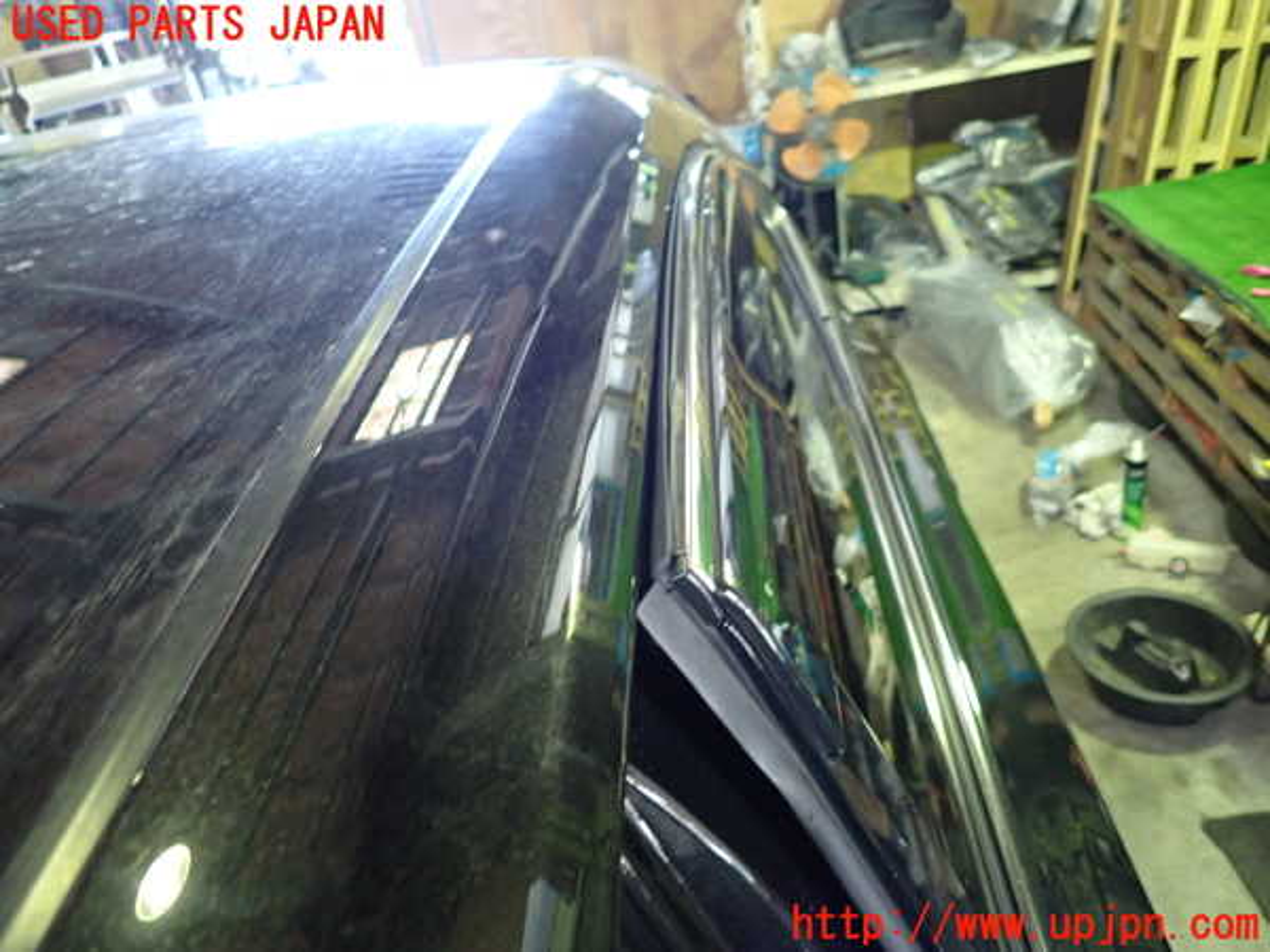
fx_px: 917
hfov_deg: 69.4
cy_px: 476
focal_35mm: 25
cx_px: 635
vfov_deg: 54.9
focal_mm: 4.5
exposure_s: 1/30
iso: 400
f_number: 2
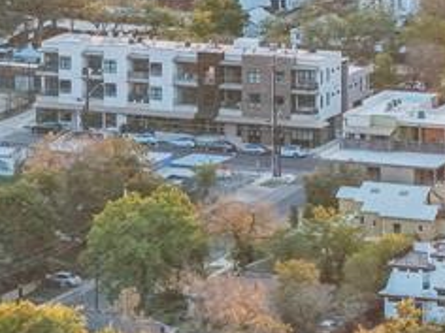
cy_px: -278
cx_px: 315
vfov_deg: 4.8
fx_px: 3908
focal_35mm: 304
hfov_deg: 6.5
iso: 200
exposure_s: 1/500
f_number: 2.8
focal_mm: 19.4
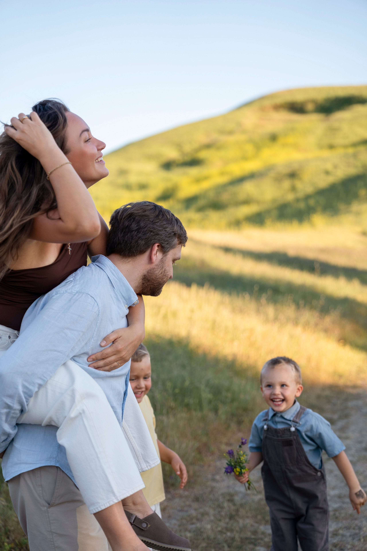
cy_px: 276
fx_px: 1070
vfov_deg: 28.8
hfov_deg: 19.5
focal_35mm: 70
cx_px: 184
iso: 200
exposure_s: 1/500
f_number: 2.8
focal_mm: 70
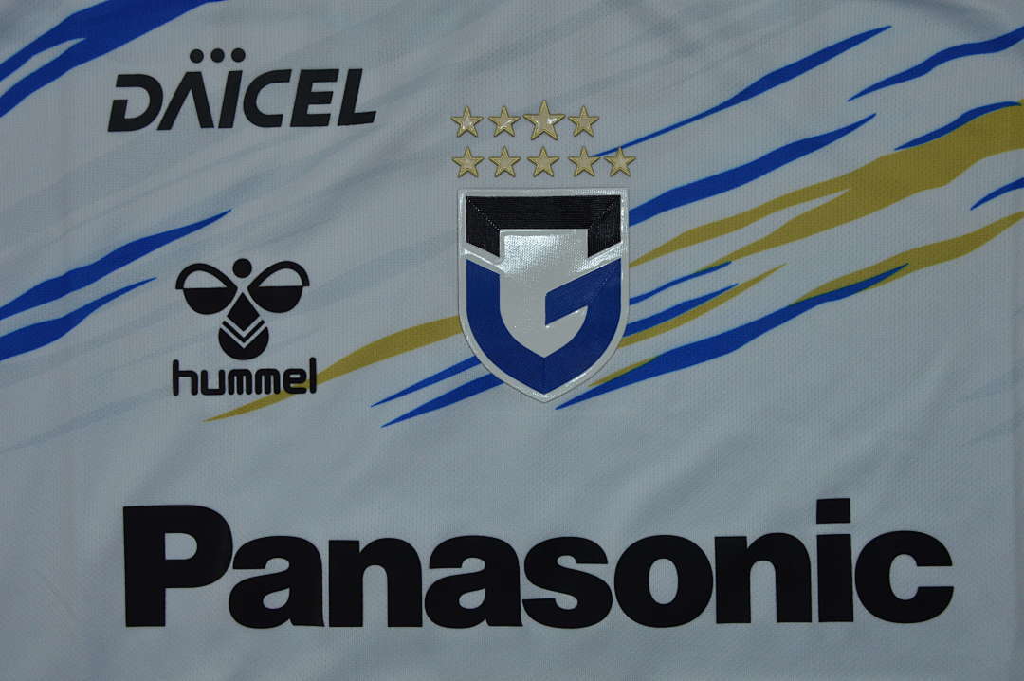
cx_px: 512
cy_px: 340
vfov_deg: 29.8
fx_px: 1279
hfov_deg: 43.6
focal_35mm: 45
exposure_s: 1/200
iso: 400
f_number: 14
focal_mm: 30
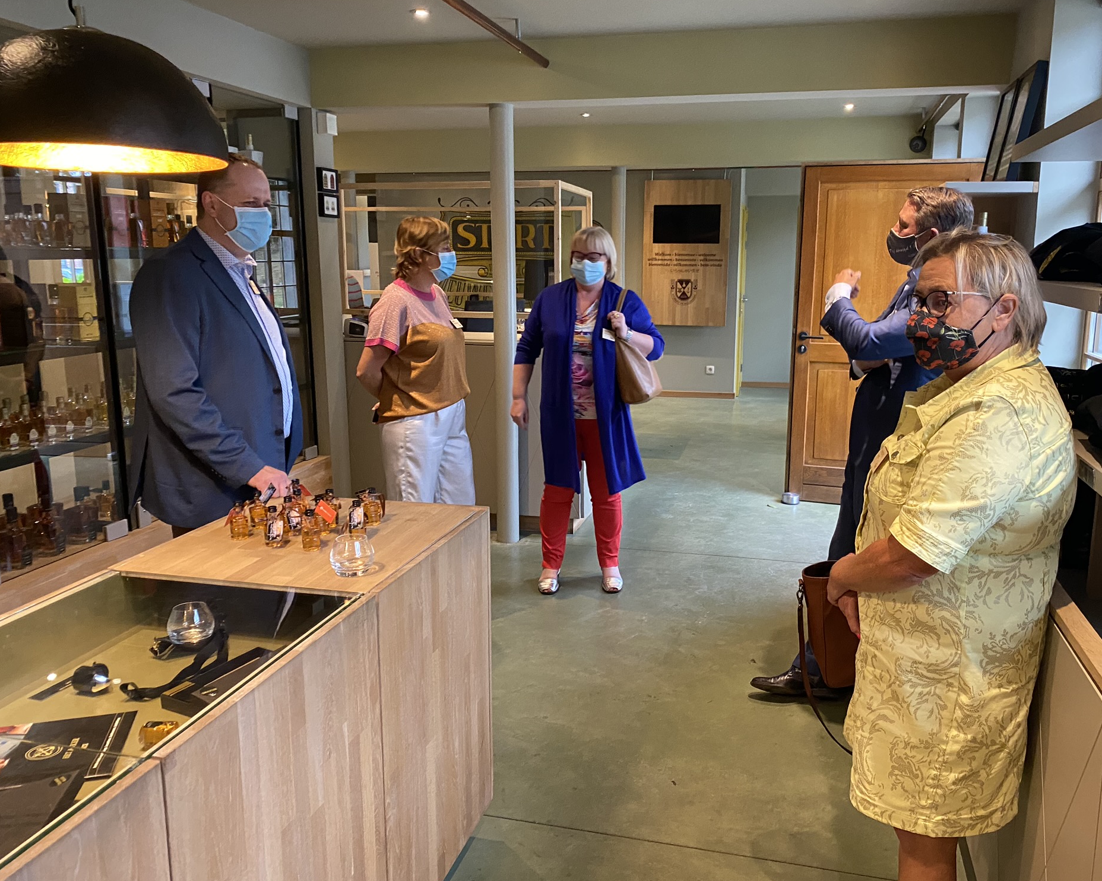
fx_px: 913
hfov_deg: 62.2
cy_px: 431
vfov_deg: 51.5
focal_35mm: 28
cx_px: 587
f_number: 1.8
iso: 320
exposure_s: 1/50
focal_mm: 4.25
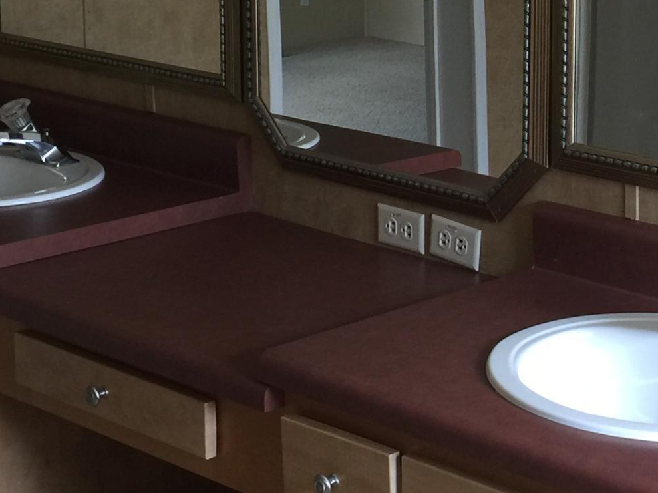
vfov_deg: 16.6
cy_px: 65
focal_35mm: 88
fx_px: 1672
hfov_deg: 21.5
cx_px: 643
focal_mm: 4.15
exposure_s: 1/15
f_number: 2.2
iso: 32
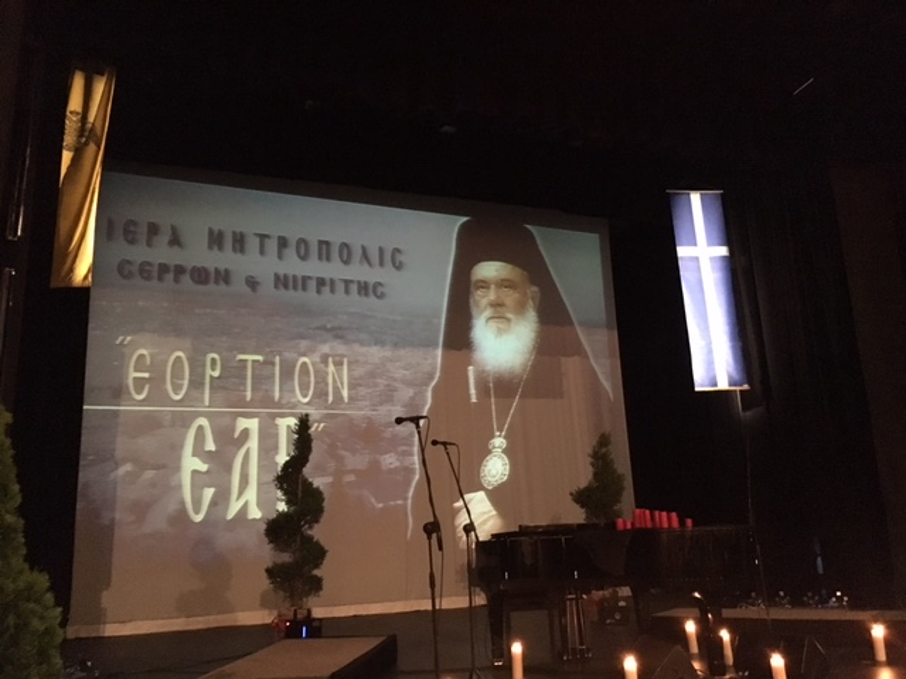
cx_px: 453
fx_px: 759
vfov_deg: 48.2
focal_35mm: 29
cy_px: 340
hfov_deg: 61.7
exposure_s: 1/17
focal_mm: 4.15
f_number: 2.2
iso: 1250
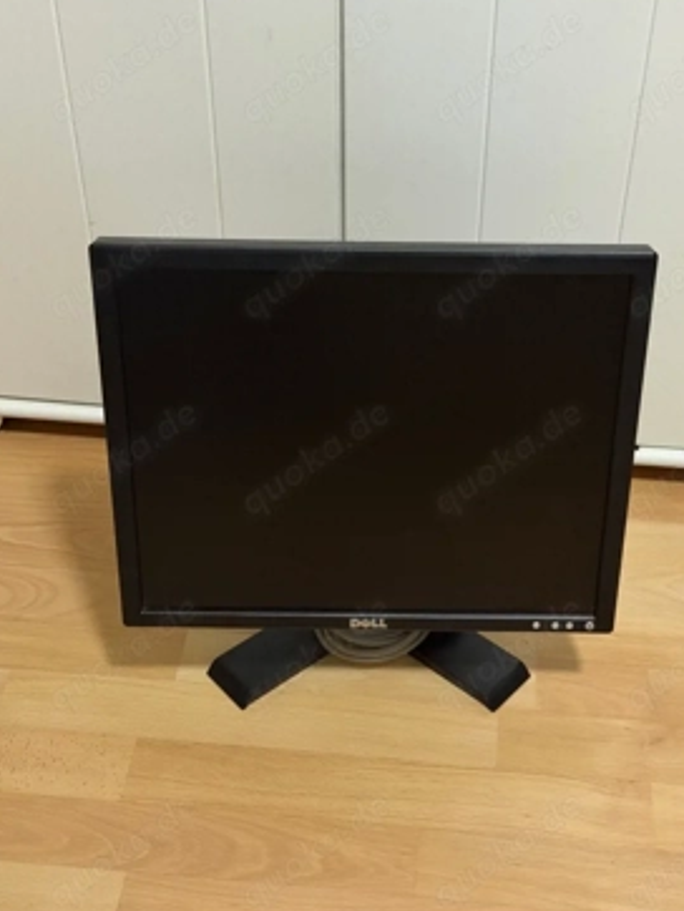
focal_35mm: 53
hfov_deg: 27.5
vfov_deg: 36.1
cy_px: 486
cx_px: 370
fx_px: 1395
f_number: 1.78
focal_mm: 6.76
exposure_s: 1/28
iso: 800
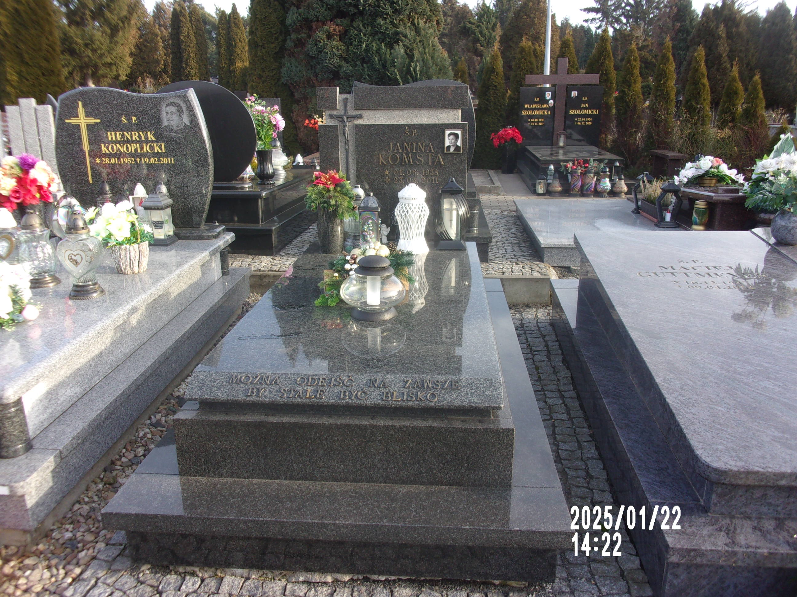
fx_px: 645
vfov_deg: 49.7
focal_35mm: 28
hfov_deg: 63.4
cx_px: 398
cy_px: 298
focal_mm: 5.1
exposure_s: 1/105
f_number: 3.9
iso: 80
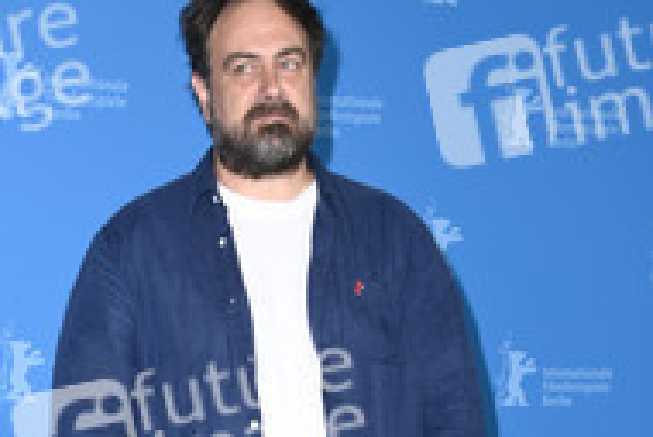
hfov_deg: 20.2
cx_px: 289
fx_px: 1833
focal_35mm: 101
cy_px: 602
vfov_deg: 13.0
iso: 1000
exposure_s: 1/250
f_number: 5.6
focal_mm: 48
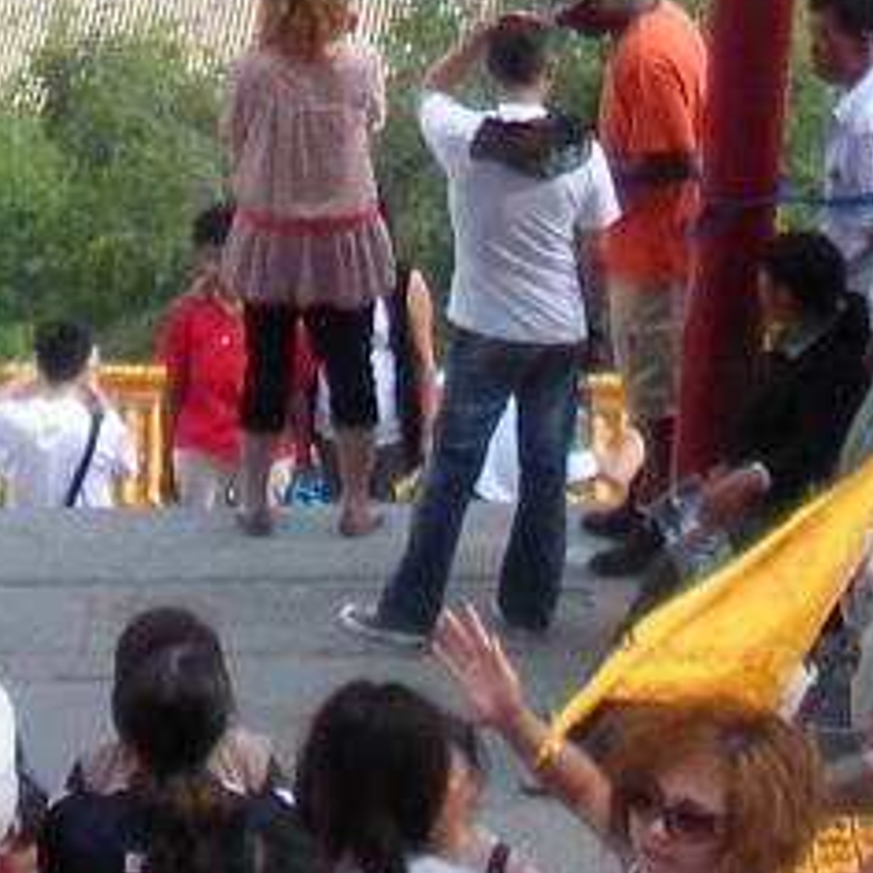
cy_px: -1587
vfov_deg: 6.6
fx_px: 6933
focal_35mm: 243
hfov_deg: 7.2
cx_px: 107
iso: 64
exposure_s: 1/153
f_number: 3.5
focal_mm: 6.3
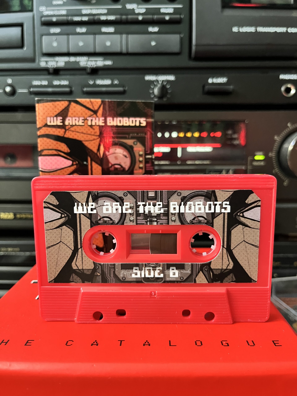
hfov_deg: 53.1
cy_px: 198
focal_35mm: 26
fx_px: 297
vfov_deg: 67.3
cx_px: 148
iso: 640
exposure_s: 1/32
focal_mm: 5.1
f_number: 1.6
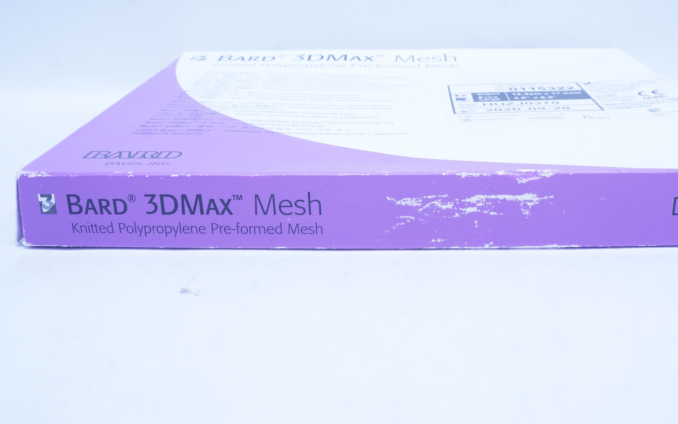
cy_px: 148
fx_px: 665
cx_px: 406
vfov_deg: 35.1
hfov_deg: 53.6
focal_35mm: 36
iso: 400
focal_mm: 18
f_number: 13
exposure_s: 1/13
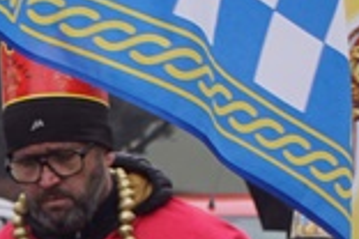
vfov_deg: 2.6
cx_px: -278
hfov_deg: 3.9
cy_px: 468
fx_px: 5257
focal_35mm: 527
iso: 250
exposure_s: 1/160
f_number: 5
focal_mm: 55
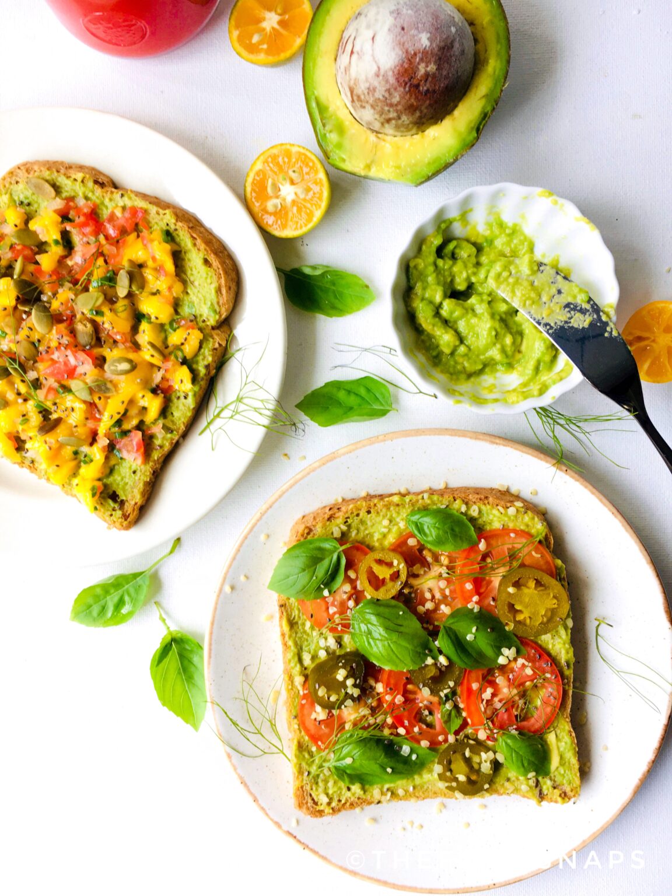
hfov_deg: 48.2
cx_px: 336
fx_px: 751
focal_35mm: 29
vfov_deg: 61.7
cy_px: 448
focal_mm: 4.15
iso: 32
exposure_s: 1/50
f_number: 2.2
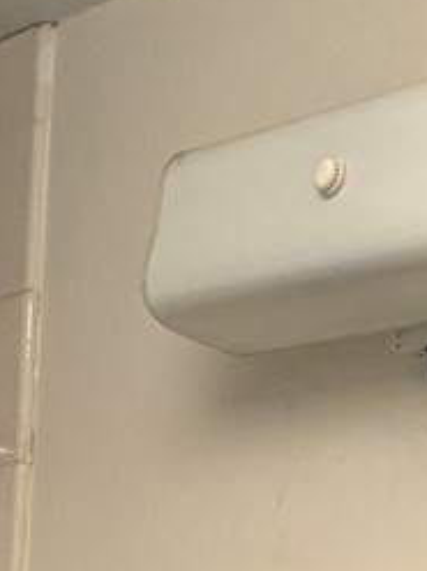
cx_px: -263
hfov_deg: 8.9
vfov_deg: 10.9
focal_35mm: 162
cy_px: 1223
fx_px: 2667
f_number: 1.6
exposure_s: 1/60
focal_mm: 5.96
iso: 160
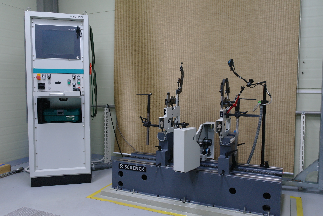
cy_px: 108
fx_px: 269
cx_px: 162
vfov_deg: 43.6
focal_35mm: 30
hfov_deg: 61.9
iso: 400
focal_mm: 20
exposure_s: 1/25
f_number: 3.5
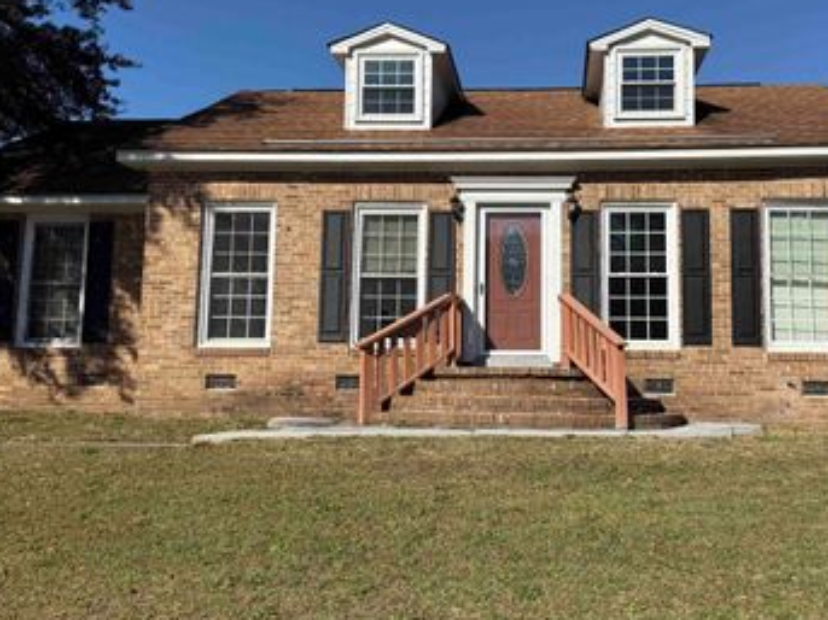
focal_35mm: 35
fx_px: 837
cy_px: 269
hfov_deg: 52.3
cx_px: 495
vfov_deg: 40.6
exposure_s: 1/6173
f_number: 1.78
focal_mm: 6.76
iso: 80
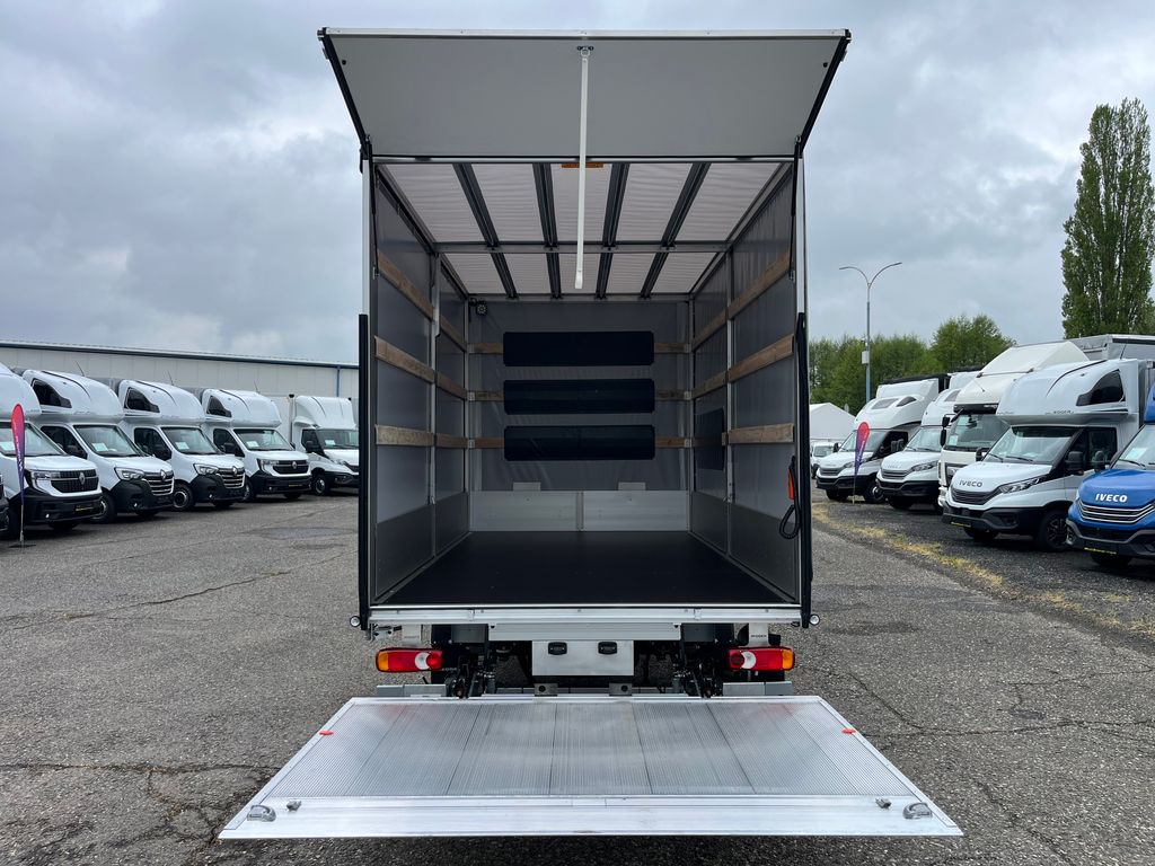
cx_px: 578
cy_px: 433
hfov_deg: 67.3
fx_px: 868
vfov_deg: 53.1
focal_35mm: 26
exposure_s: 1/913
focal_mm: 5.1
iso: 50
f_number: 1.6
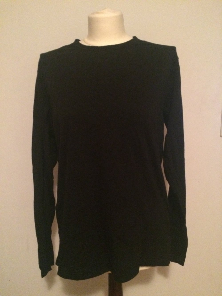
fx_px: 248
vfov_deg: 61.7
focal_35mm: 29
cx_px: 111
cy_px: 148
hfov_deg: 48.2
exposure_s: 1/17
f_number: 2.2
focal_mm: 4.15
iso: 800
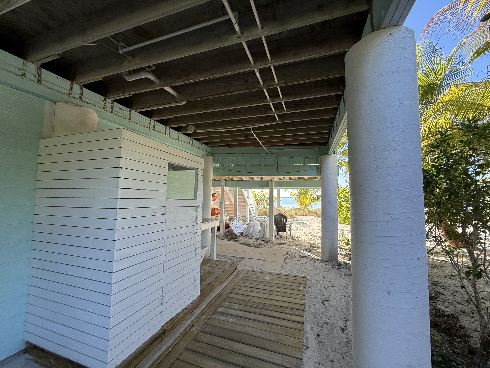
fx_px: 198
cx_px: 245
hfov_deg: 102.1
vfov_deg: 85.7
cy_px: 184
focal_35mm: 14
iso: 64
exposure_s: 1/328
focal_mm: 2.22
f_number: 2.2
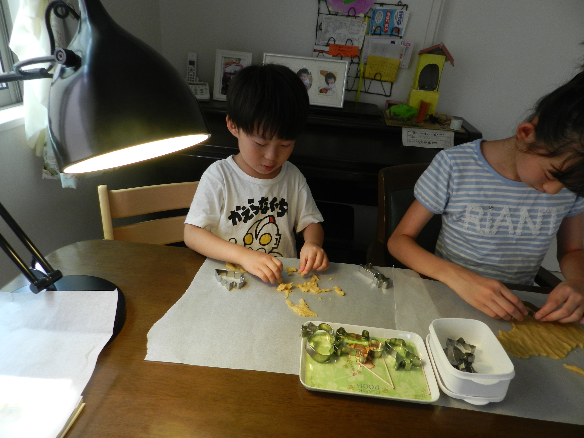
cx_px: 292
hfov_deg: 73.9
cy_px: 219
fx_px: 388
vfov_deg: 58.9
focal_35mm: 23
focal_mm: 4
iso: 220
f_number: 3.4
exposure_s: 1/30
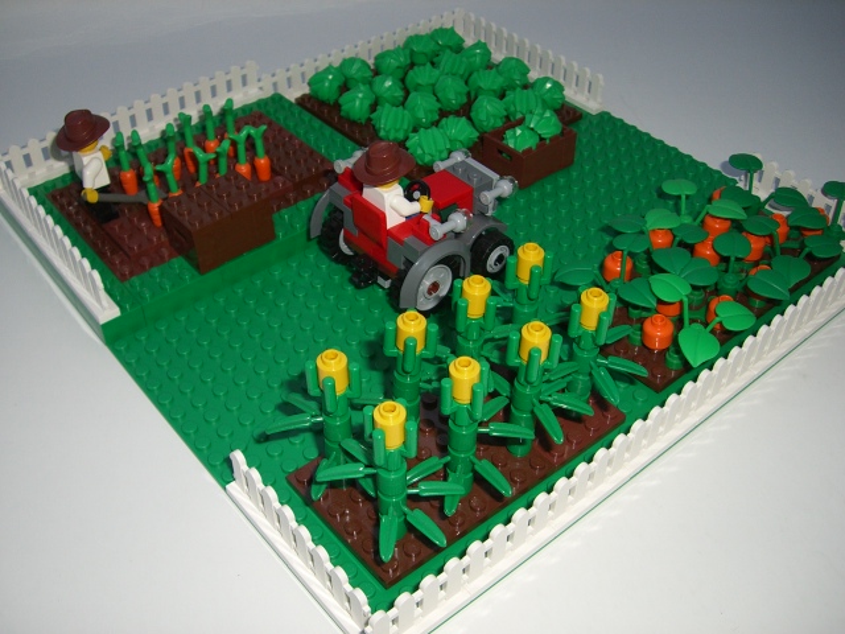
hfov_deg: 49.0
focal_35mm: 38
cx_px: 422
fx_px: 928
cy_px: 317
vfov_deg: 37.7
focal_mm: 6.2
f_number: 2.7
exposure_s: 1/60
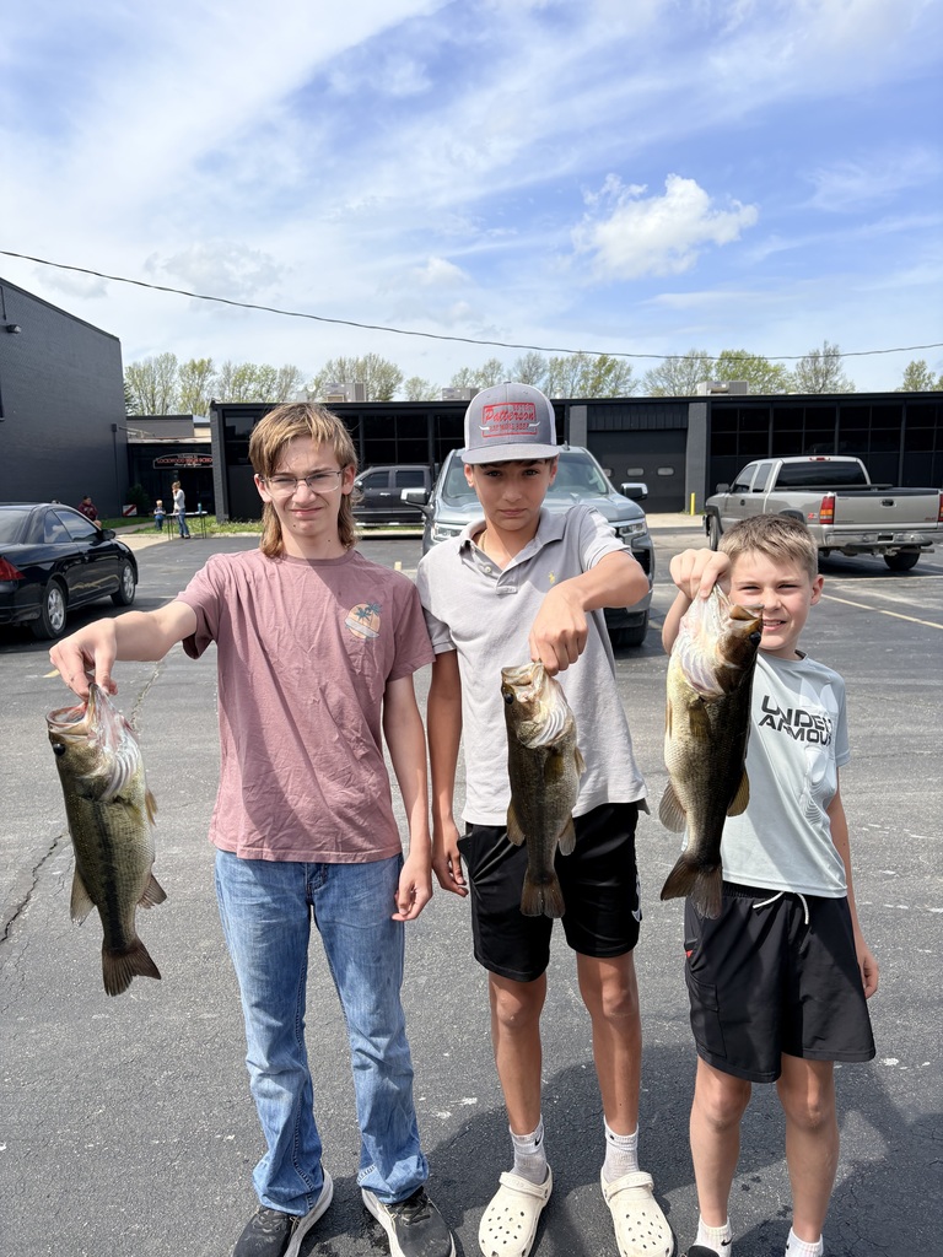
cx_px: 472
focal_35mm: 26
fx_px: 944
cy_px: 628
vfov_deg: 67.3
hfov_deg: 53.1
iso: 50
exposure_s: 1/2985
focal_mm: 5.96
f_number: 1.6
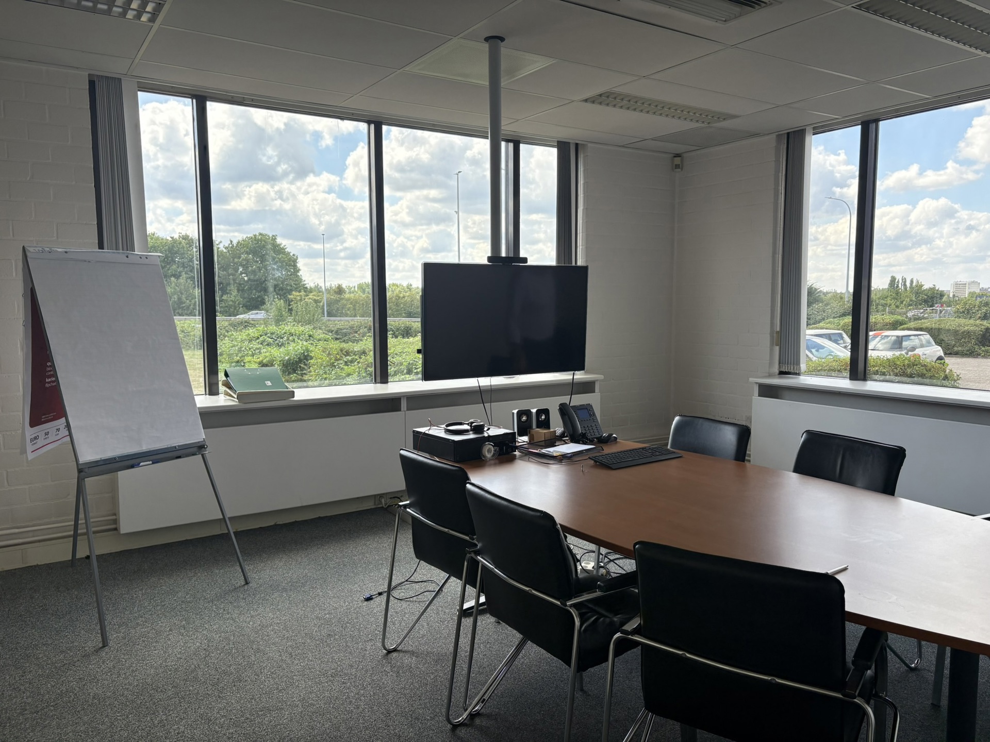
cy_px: 371
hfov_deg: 67.3
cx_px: 495
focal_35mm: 26
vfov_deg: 53.1
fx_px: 744
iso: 64
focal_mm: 5.96
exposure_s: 1/237
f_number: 1.6
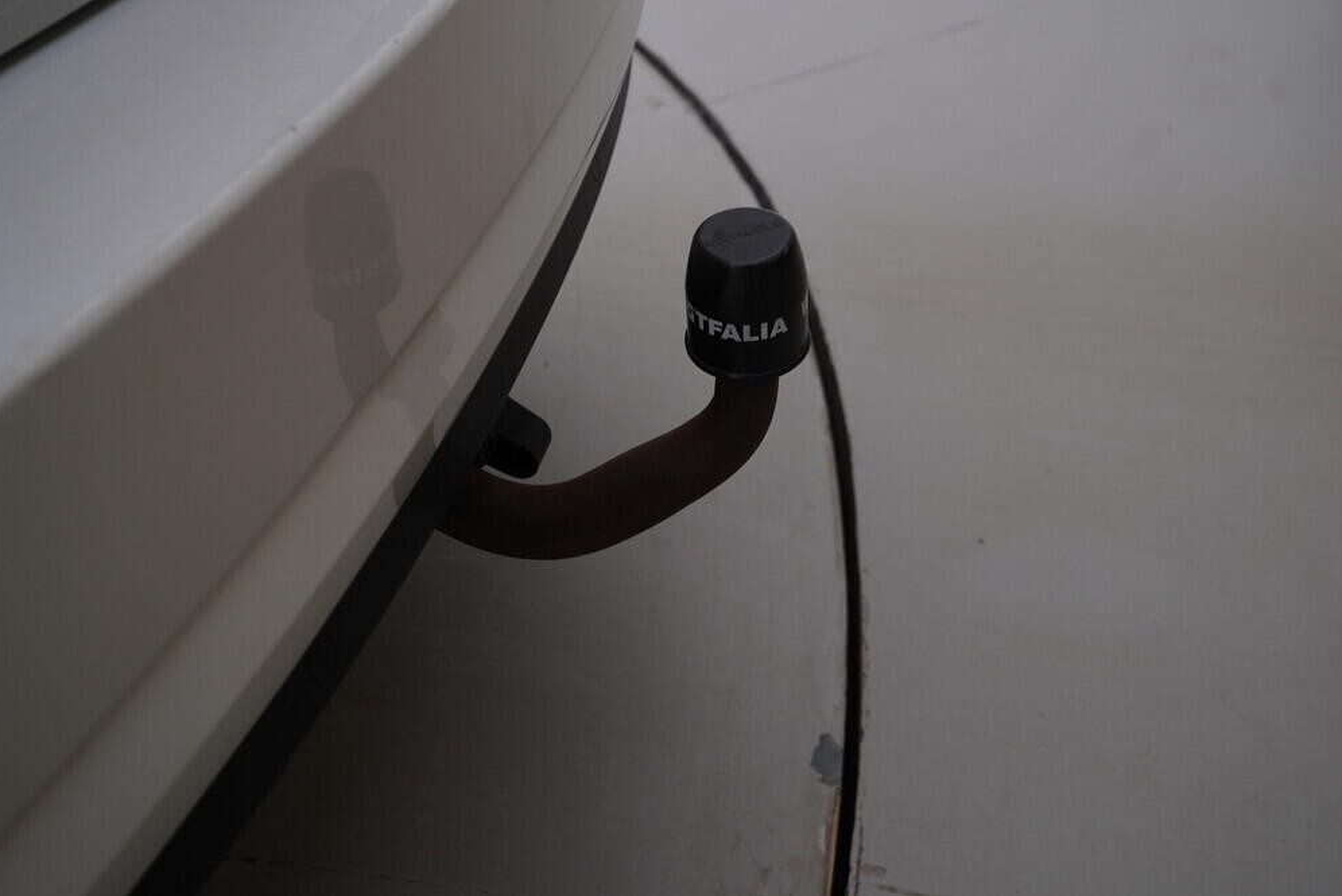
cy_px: 437
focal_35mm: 37
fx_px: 1380
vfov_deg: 36.0
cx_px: 682
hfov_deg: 51.9
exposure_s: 1/80
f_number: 4.5
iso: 125
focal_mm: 24
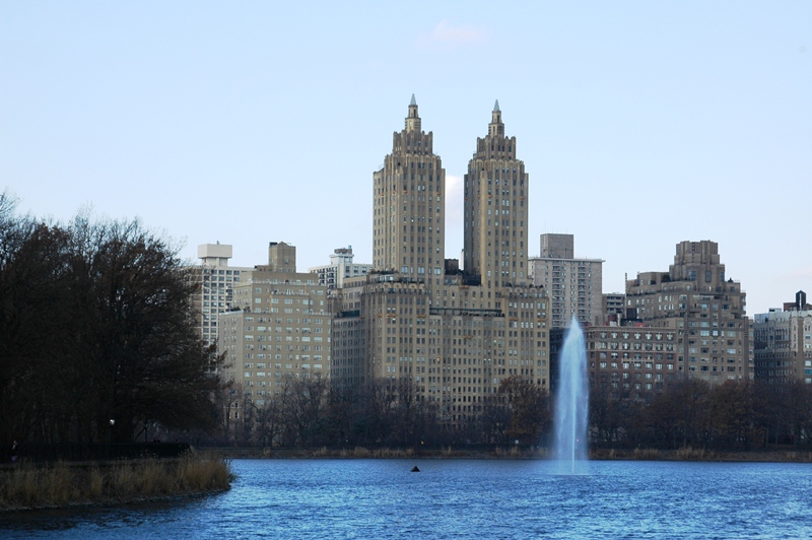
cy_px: 270
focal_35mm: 112
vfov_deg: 12.2
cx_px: 406
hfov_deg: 18.2
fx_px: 2535
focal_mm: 75
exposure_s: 1/200
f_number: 10
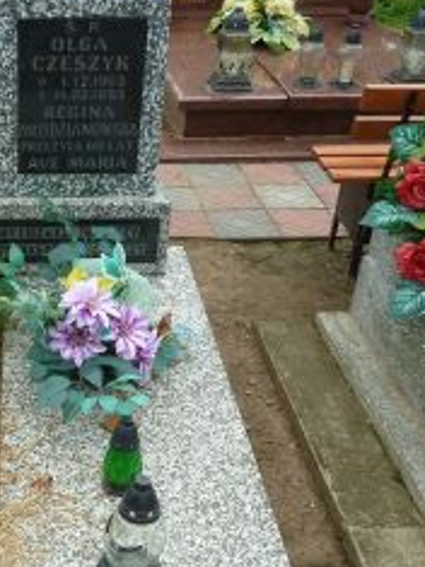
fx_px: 836
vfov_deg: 37.3
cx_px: 5
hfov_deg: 27.0
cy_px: 357
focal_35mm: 51
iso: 160
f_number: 3.5
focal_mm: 4.1
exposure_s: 1/200
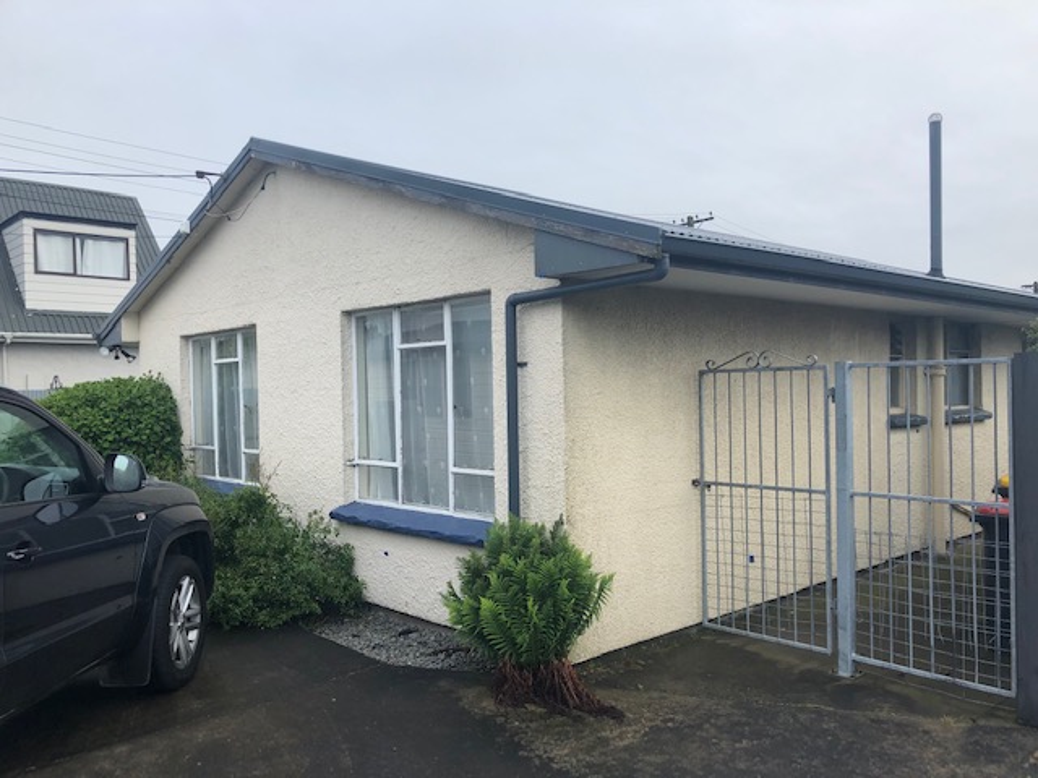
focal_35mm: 28
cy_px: 389
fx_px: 840
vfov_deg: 49.7
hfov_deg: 63.4
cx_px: 519
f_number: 1.8
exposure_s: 1/750
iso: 20
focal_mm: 4
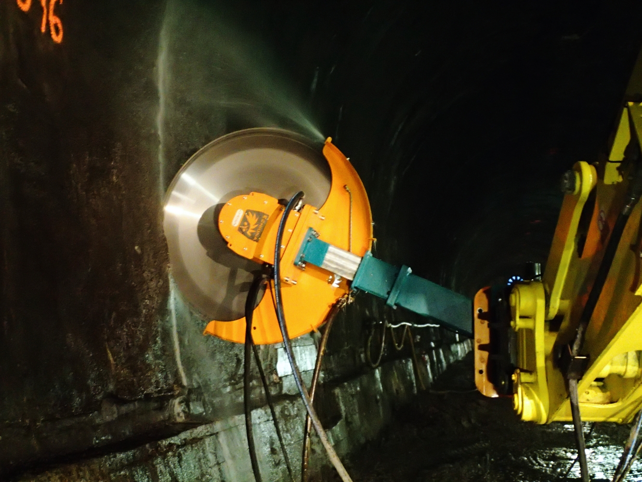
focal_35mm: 53
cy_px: 241
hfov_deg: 36.2
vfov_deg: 27.5
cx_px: 321
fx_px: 983
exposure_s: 1/10
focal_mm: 9.61
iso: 1600
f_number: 3.4
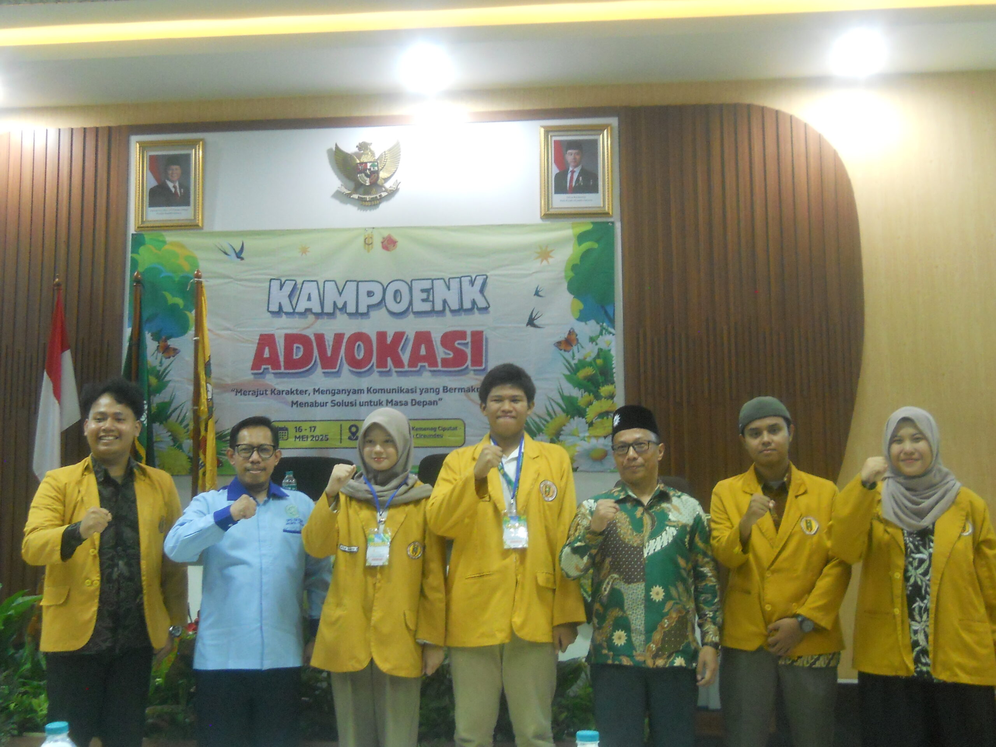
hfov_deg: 45.8
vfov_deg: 35.1
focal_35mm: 41
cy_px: 374
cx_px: 498
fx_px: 1180
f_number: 3.1
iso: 400
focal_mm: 6.72
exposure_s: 1/10
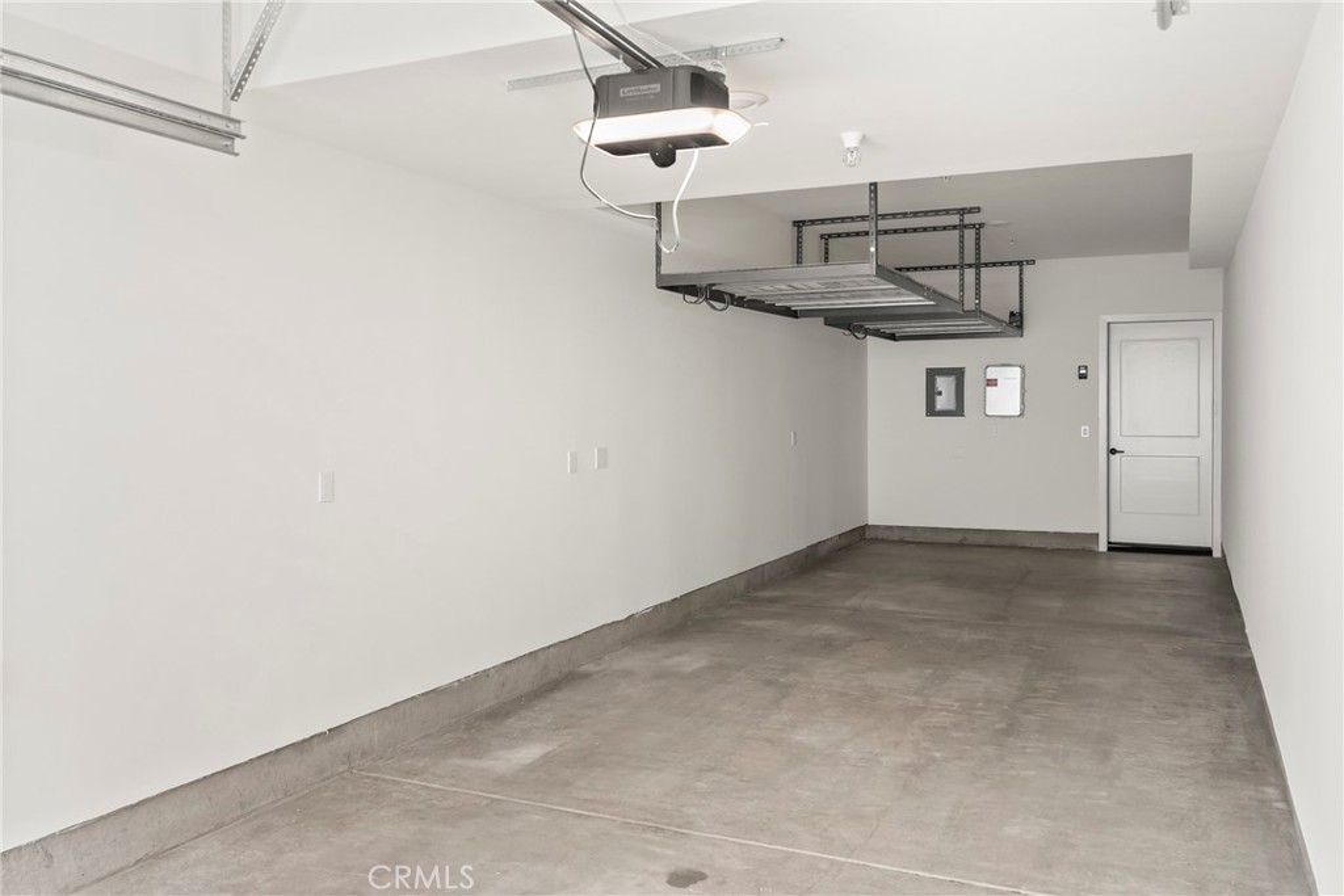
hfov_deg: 63.7
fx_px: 1083
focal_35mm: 29
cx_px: 672
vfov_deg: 45.0
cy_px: 448
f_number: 8
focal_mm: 29
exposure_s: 1/8
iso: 500
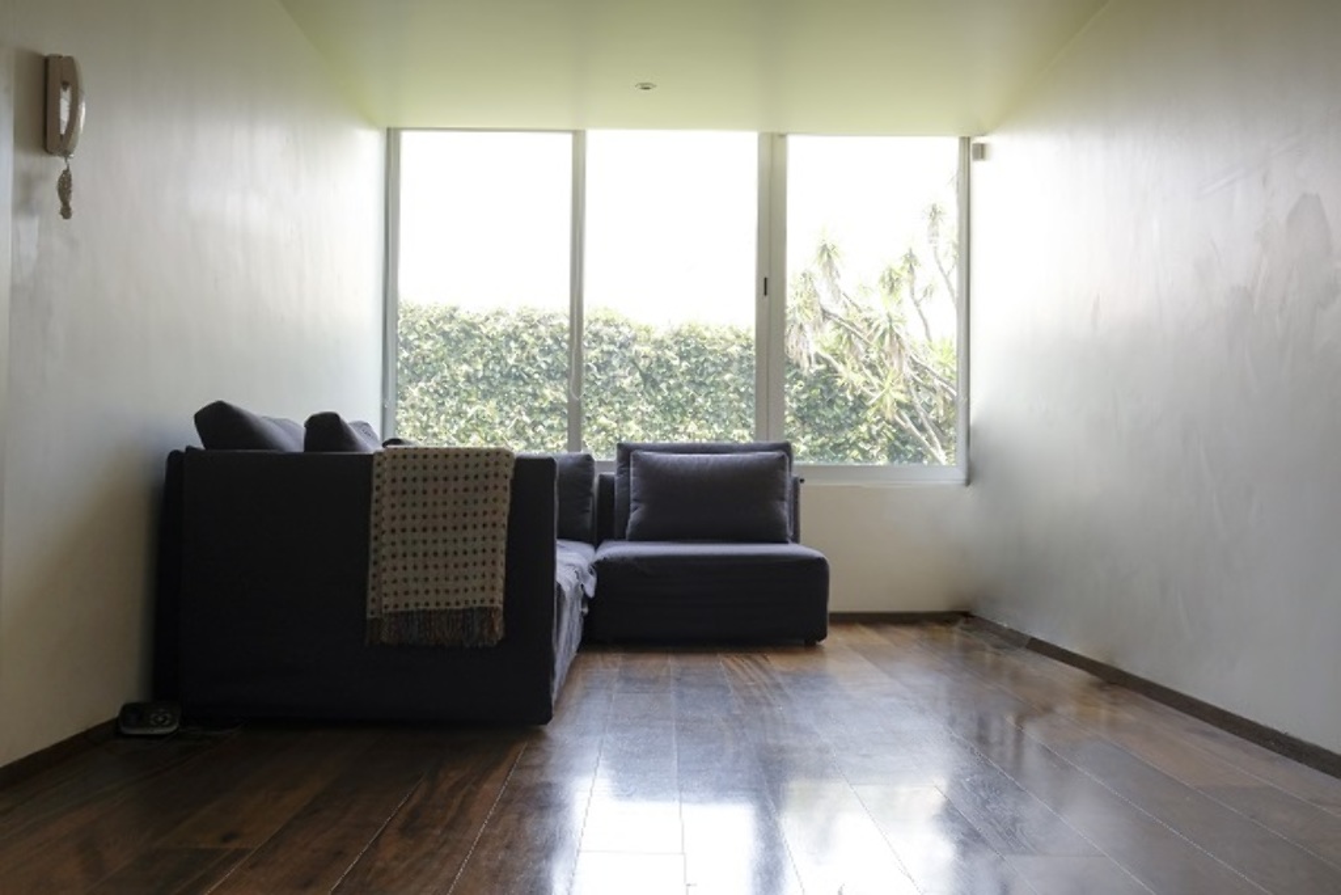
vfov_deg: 37.9
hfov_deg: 54.4
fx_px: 1304
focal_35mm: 35
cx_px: 670
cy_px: 448
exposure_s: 1/60
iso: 800
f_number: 8
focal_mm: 23
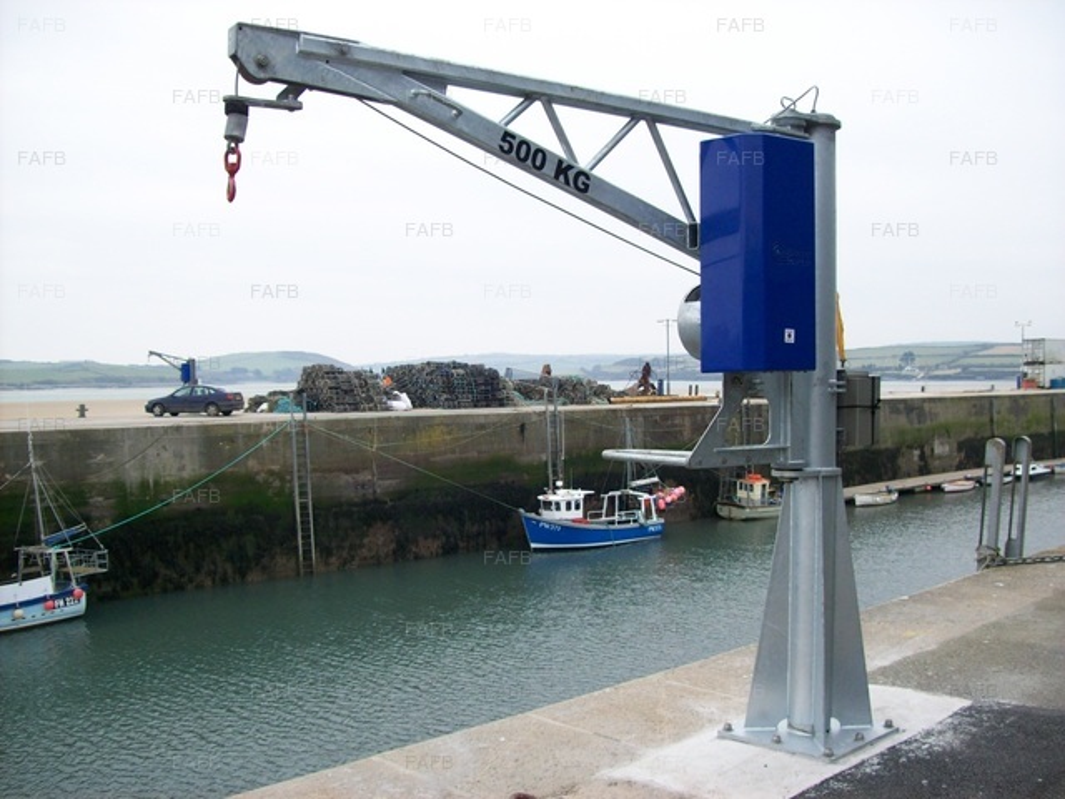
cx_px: 532
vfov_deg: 39.7
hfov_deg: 51.4
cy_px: 400
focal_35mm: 36
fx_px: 1108
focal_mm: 6
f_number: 2.7
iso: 80
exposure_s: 1/69.7
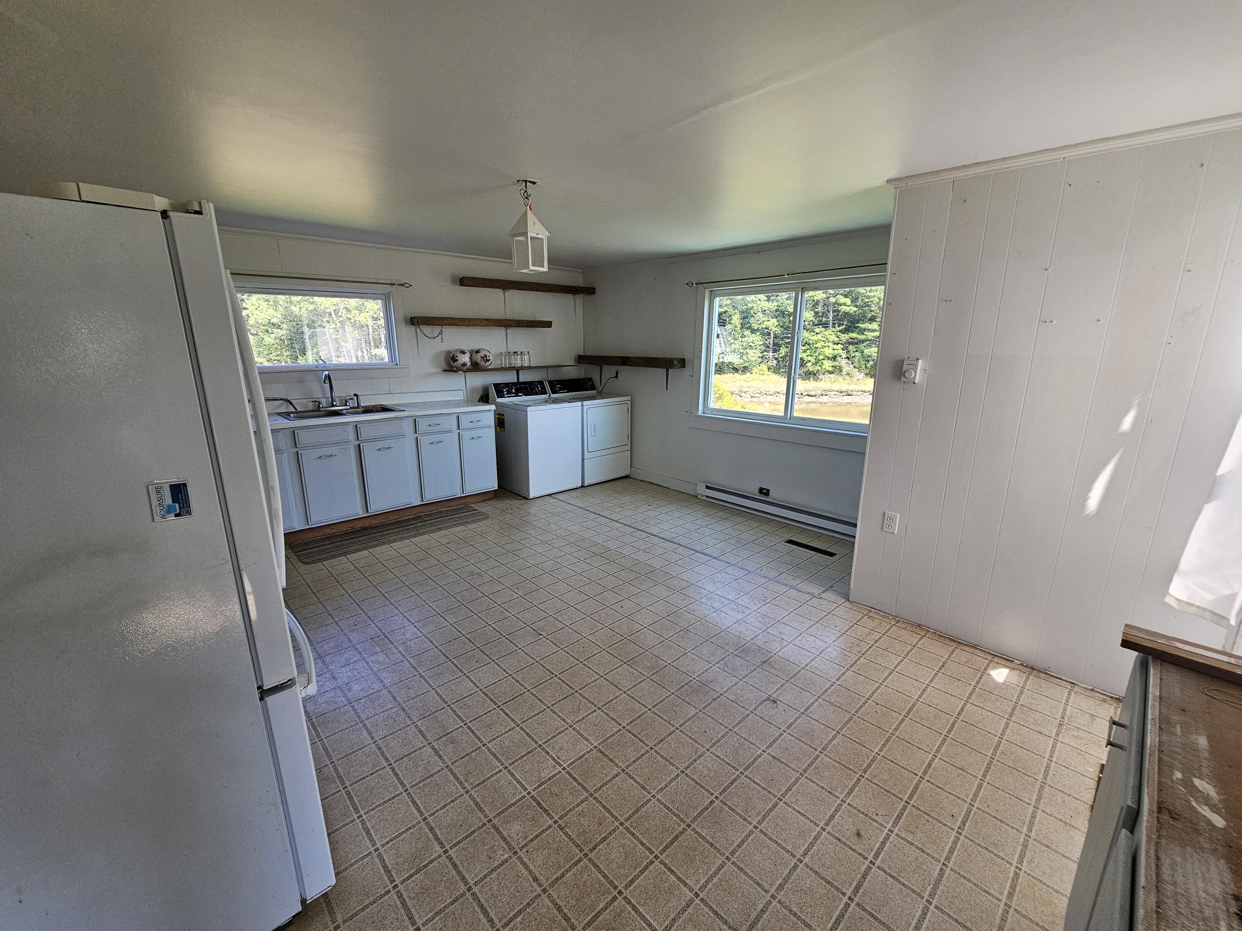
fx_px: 466
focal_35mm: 13
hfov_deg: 106.2
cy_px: 466
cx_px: 621
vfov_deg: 89.9
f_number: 2.2
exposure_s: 1/207
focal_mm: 2.2
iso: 100
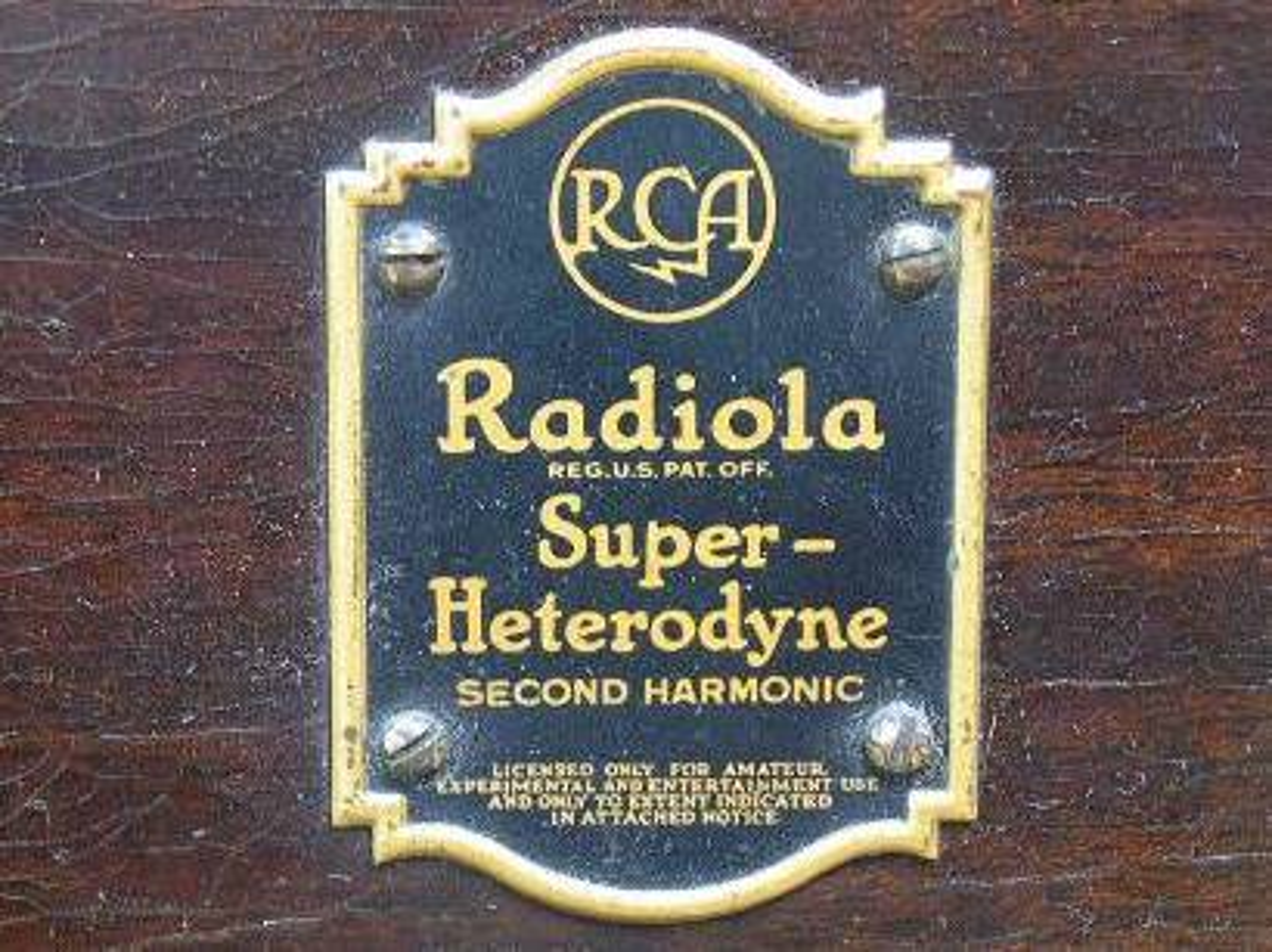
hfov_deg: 33.8
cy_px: 476
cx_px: 636
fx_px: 2093
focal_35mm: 57
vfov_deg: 25.6
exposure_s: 1/3.7
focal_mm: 12.2
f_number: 3.4
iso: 400
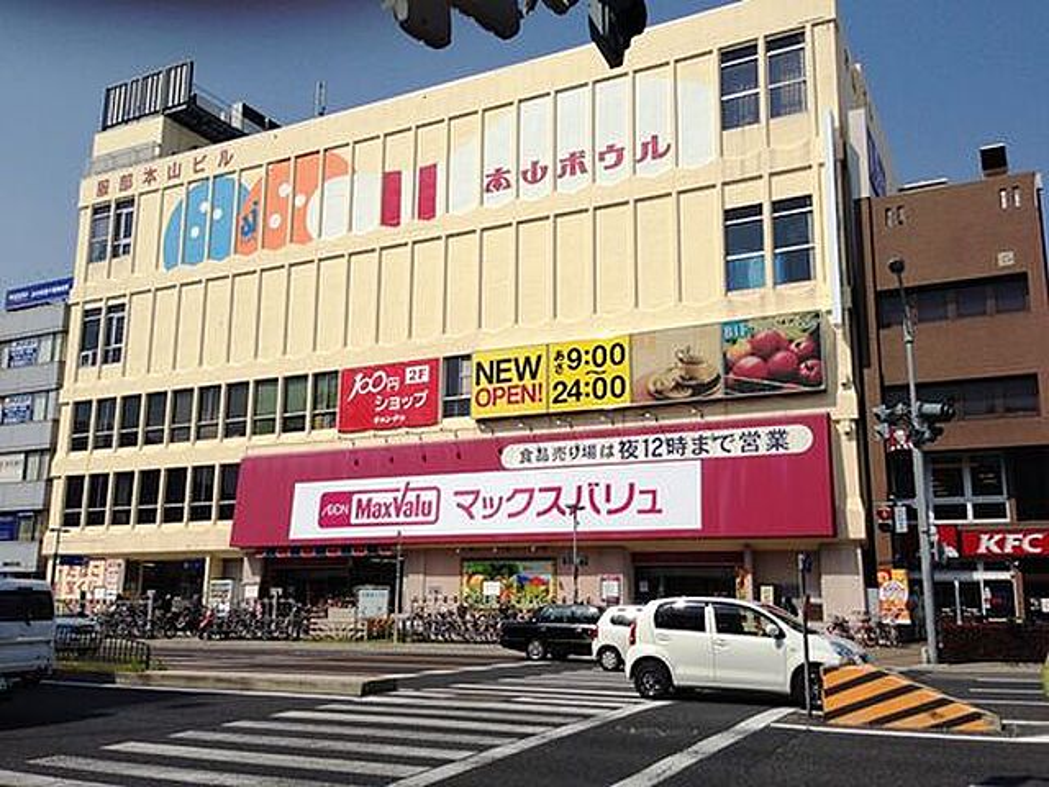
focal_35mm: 33
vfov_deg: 42.9
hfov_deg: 55.4
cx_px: 524
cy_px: 394
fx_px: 1000
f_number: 2.4
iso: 50
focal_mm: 4.12
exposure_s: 1/3012
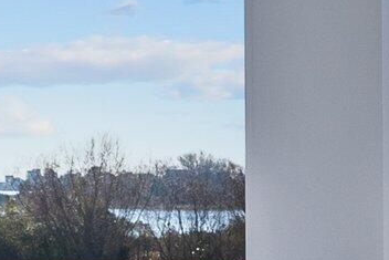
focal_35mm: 244
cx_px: 164
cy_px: 301
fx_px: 2638
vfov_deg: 5.6
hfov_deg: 8.4
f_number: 9
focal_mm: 28
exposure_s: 1/800
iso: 125
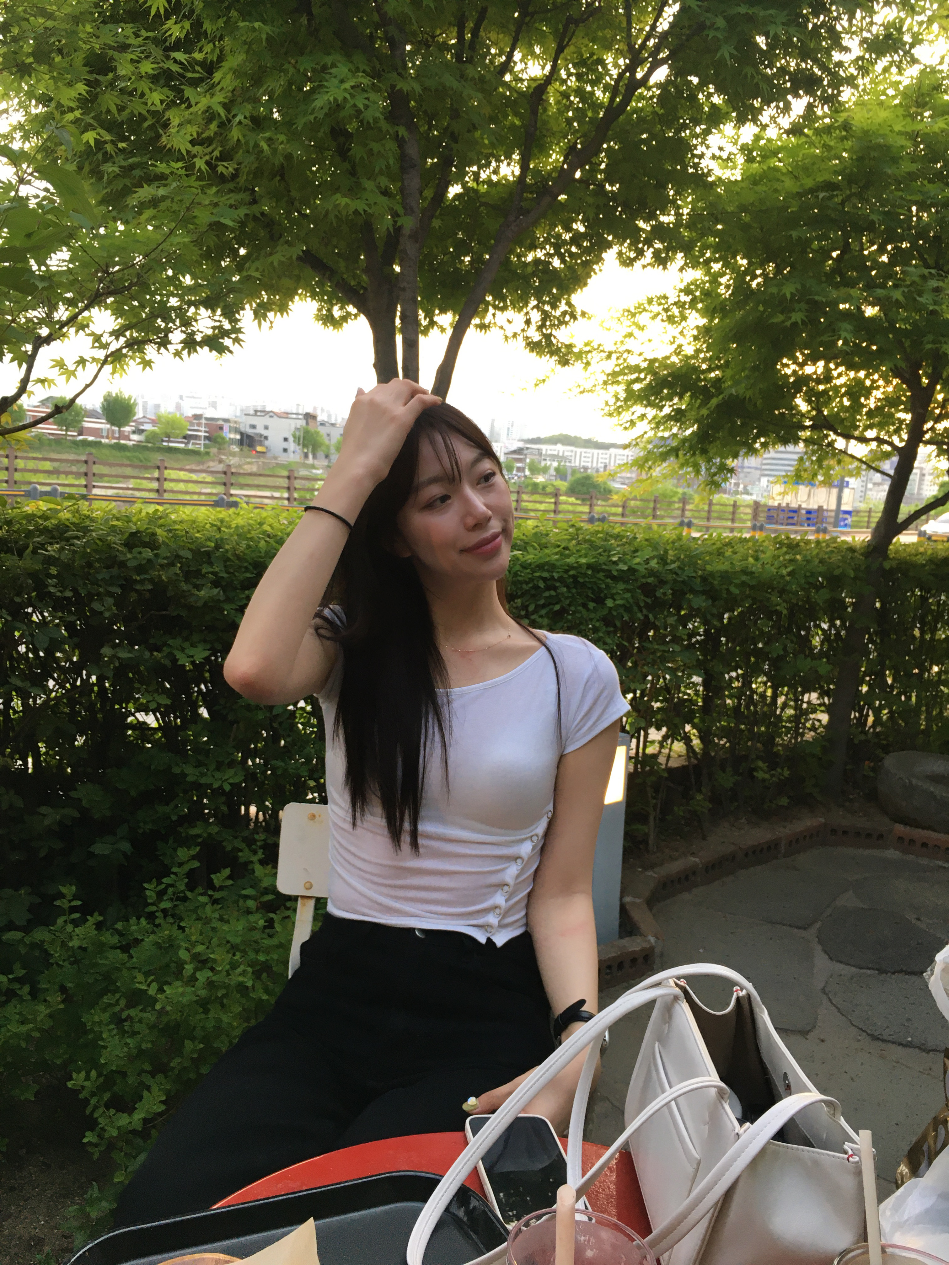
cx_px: 474
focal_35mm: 29
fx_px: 1060
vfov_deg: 61.7
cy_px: 632
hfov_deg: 48.2
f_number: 2.2
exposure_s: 1/30
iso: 25
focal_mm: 4.15
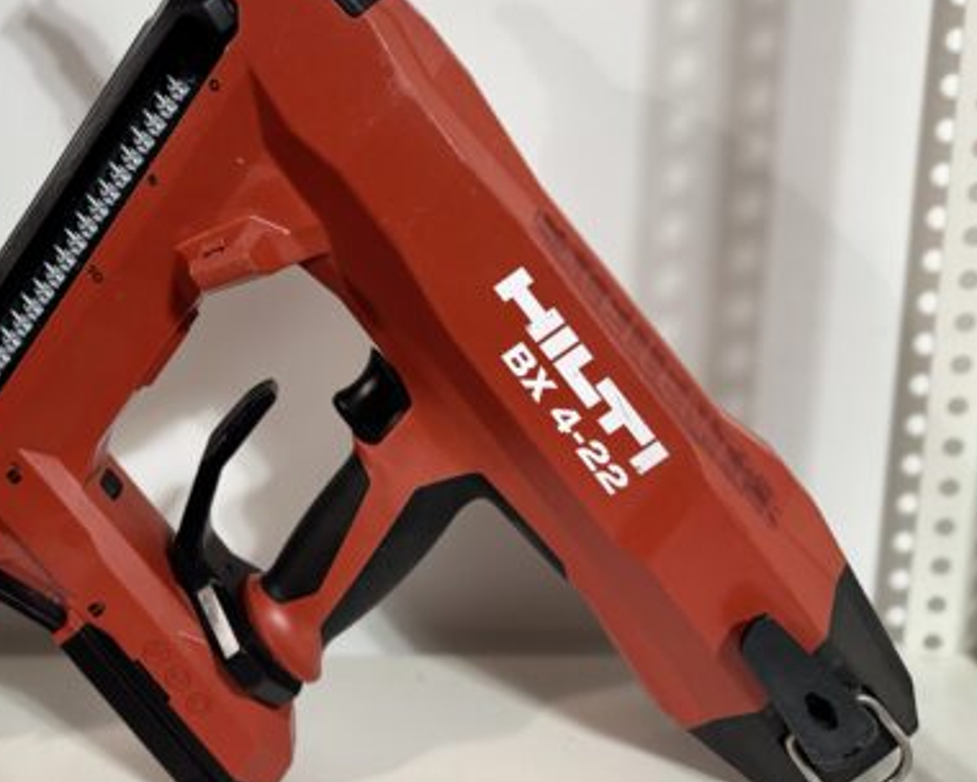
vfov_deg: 39.9
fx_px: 1070
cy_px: 304
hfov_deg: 47.8
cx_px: 280
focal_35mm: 37
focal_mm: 6.76
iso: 320
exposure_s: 1/50
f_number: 1.78
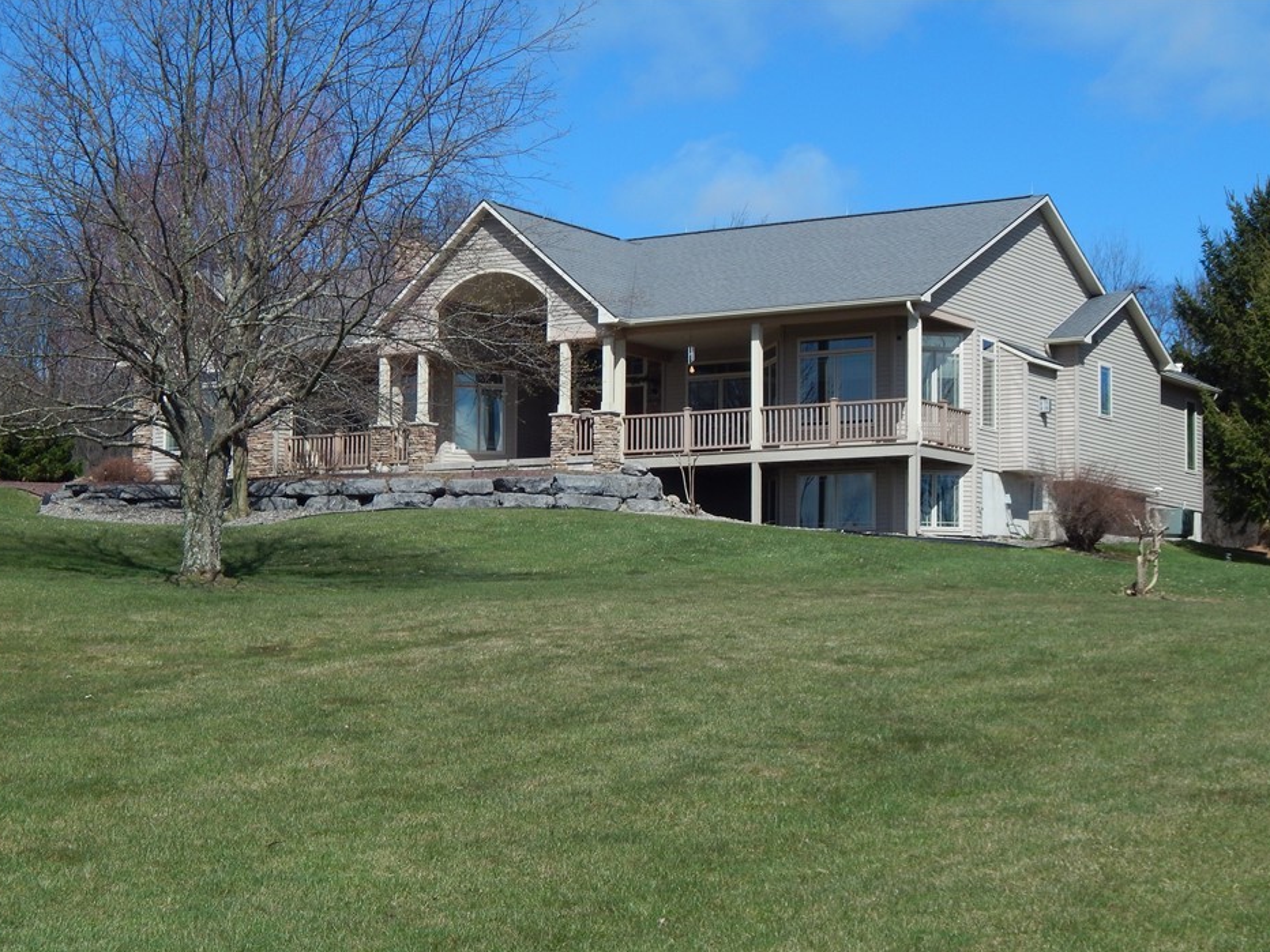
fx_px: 2458
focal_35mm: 67
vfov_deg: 21.9
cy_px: 519
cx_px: 657
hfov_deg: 29.0
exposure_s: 1/1250
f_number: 4
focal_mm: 10.9
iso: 125
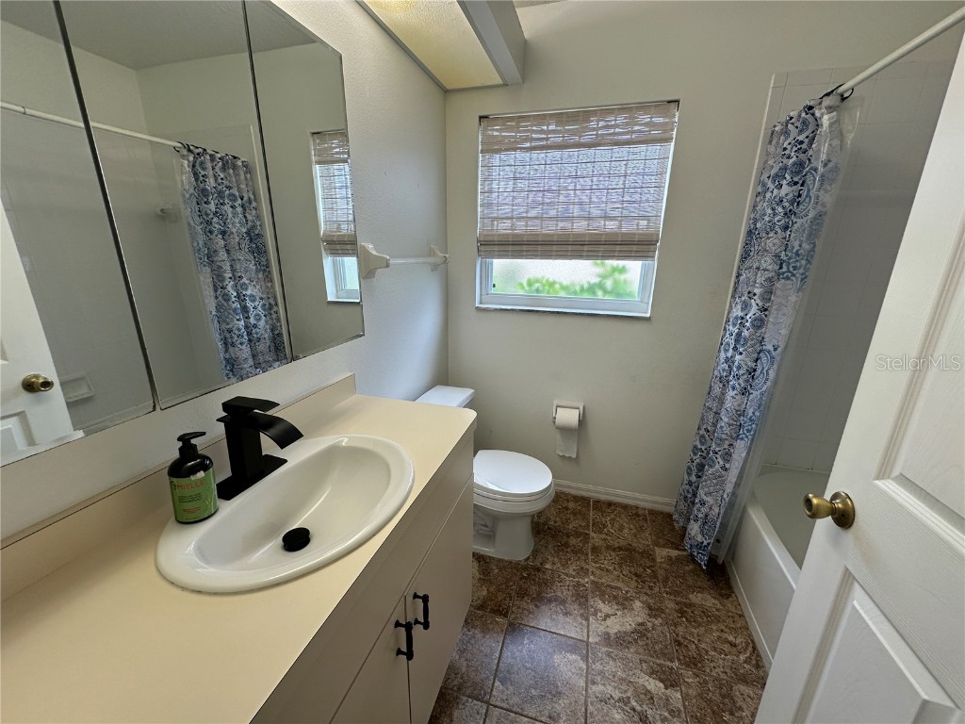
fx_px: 390
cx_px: 482
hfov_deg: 102.1
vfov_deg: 85.7
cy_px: 362
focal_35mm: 14
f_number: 2.2
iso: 80
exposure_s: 1/120
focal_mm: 2.22
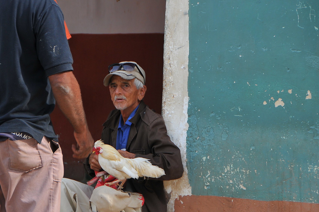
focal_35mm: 227
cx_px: 130
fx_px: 2006
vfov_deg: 6.0
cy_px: 127
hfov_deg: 9.1
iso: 200
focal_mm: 105
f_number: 5.6
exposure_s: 1/125
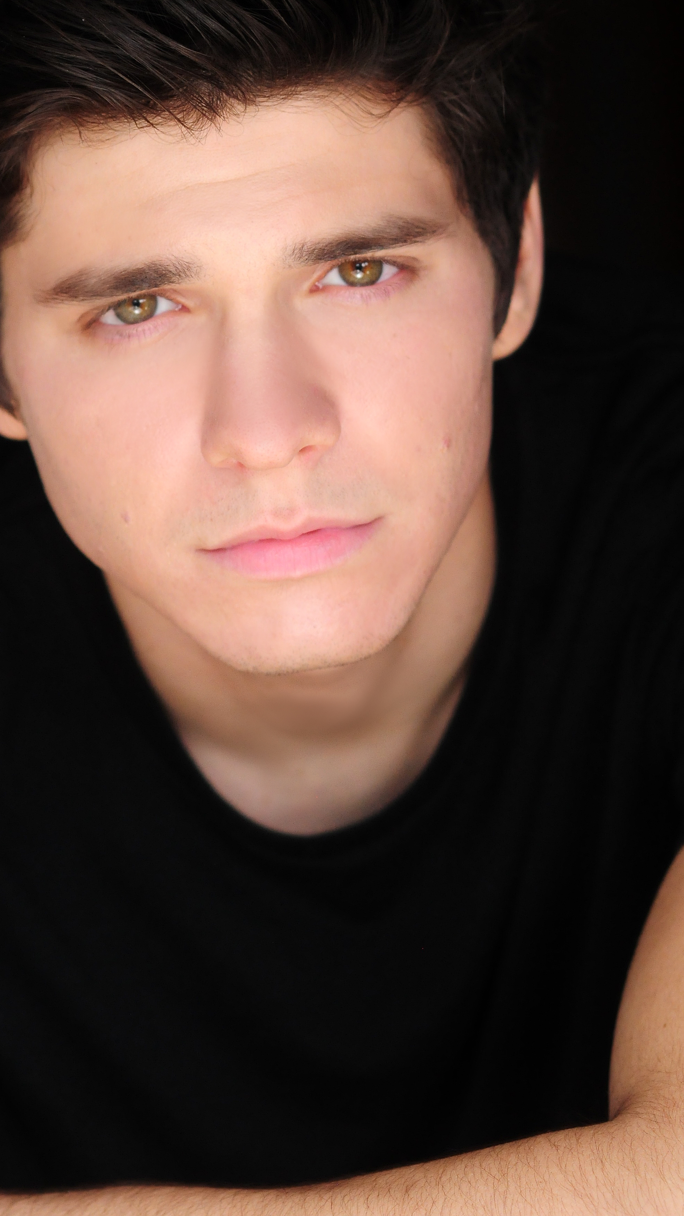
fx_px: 5245
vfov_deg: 13.2
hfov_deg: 7.5
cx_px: 244
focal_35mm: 163
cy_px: 582
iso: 800
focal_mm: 85
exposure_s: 1/1600
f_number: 4
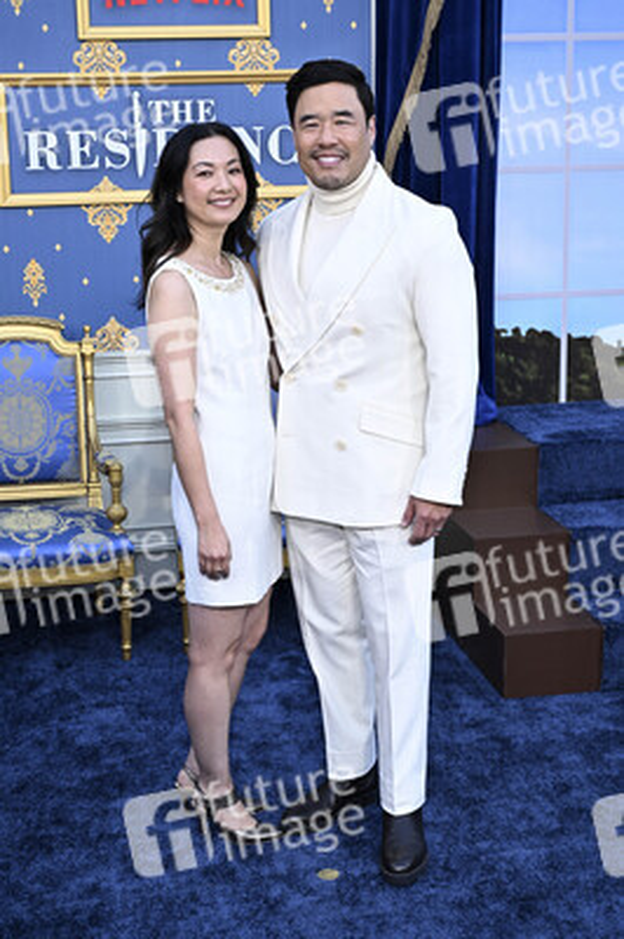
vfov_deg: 40.4
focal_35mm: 49
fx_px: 1276
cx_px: 312
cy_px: 470
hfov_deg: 27.5
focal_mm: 49
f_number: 6.3
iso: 1000
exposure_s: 1/250
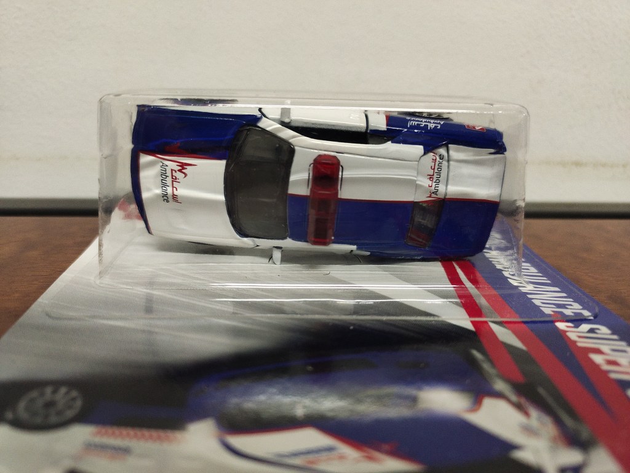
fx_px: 473
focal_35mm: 26
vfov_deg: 53.1
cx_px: 315
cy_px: 236
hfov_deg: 67.3
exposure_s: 1/50
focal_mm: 4.74
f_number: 1.79
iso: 1163
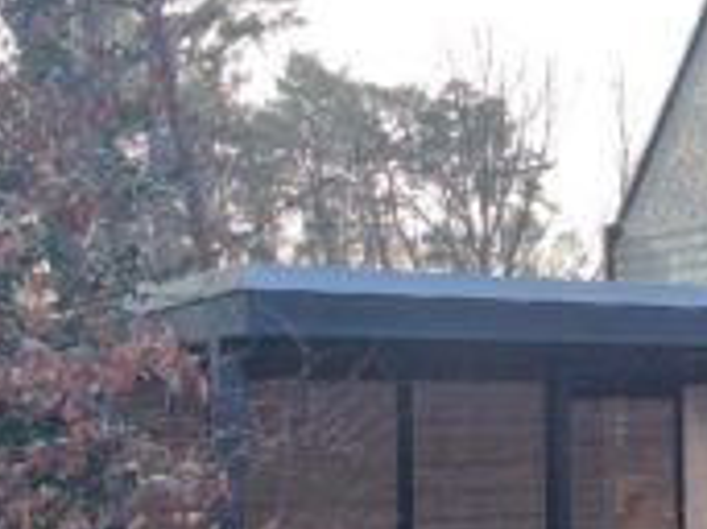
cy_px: 397
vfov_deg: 18.8
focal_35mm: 78
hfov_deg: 24.0
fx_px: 1592
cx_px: 699
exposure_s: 1/629
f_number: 2.4
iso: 32
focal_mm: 3.3
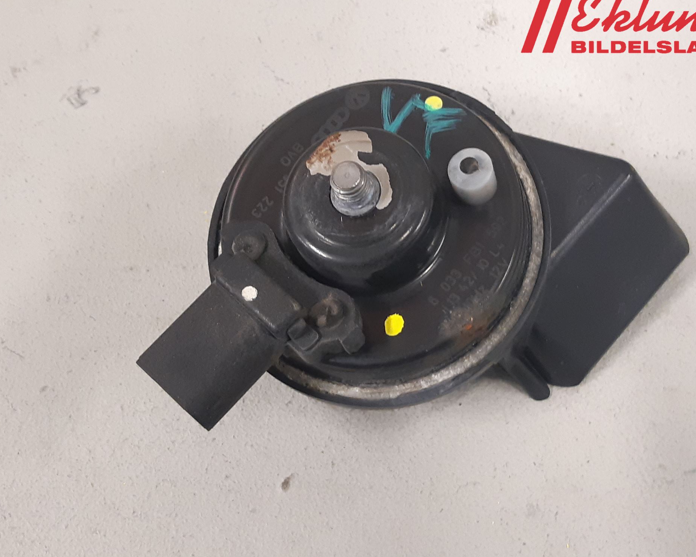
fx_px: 577
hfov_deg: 62.2
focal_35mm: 28
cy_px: 278
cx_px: 367
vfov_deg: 51.5
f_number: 1.7
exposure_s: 1/33
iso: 200
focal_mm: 3.93
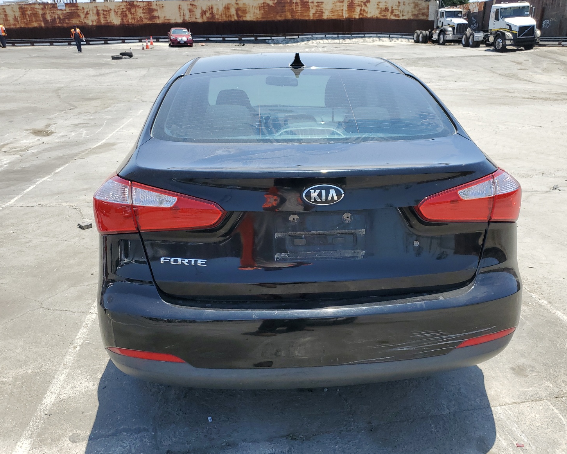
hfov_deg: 62.1
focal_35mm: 28
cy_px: 229
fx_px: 470
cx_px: 305
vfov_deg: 51.5
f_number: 1.5
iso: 50
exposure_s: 1/2000
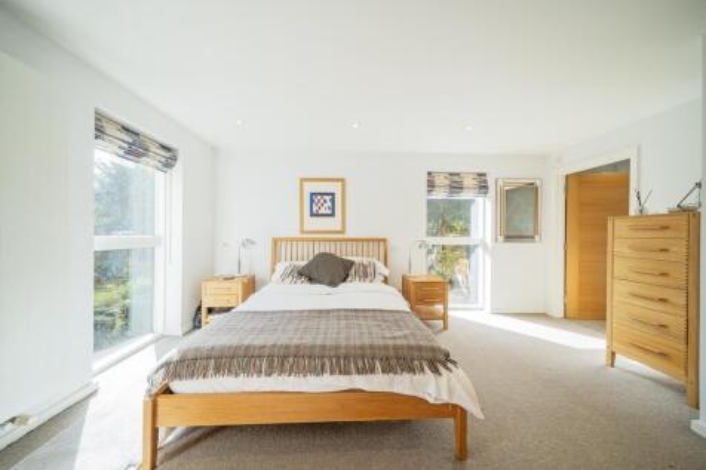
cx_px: 353
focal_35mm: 12
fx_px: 235
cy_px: 235
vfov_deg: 90.0
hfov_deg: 112.6
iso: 500
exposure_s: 1/100
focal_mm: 12
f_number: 8
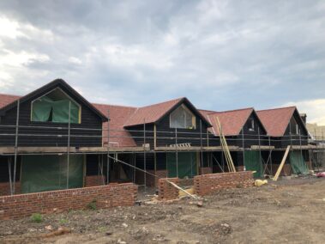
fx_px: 263
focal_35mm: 28
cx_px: 162
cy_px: 122
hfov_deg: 63.5
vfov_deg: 49.7
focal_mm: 3.99
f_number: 1.8
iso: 20
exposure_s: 1/1263
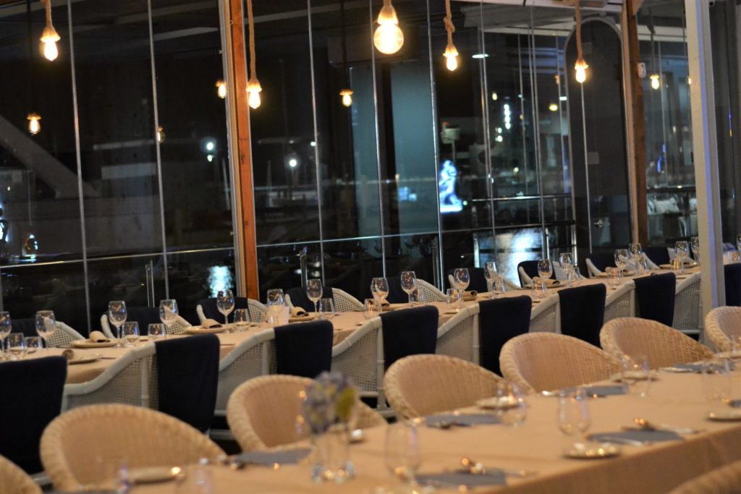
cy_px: 247
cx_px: 370
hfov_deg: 27.0
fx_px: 1544
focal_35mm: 75
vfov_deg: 18.2
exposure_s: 1/125
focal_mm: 50
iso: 3200
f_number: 2
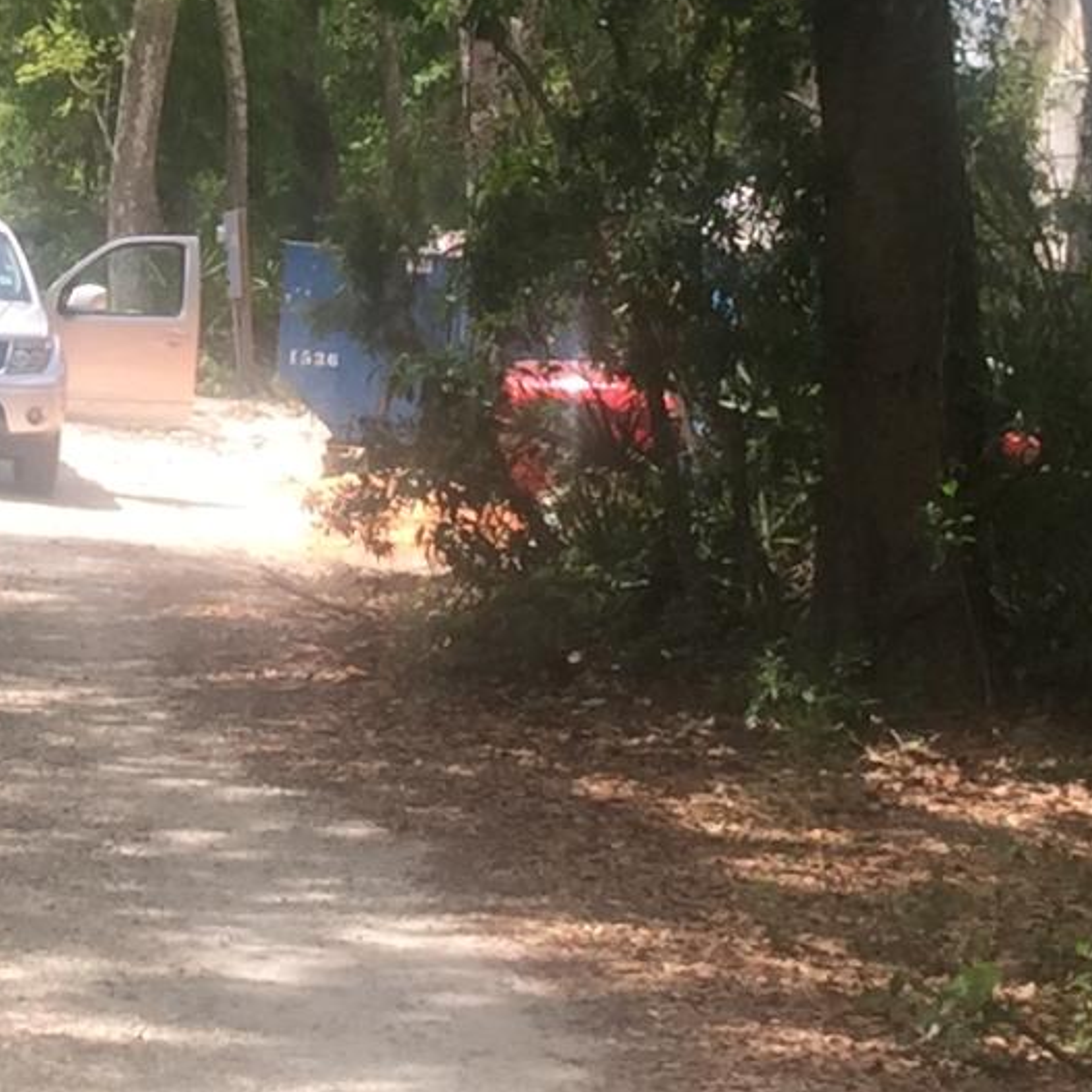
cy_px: 309
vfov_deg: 11.9
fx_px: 5211
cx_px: 73
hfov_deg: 11.9
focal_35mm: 146
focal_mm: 4.15
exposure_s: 1/460
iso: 32
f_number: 2.2
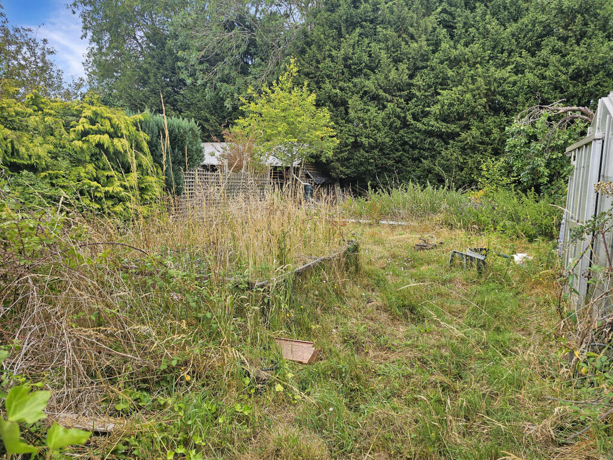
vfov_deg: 58.9
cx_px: 306
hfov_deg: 73.9
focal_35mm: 23
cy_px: 230
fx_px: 407
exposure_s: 1/257
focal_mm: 6.3
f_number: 1.7
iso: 10
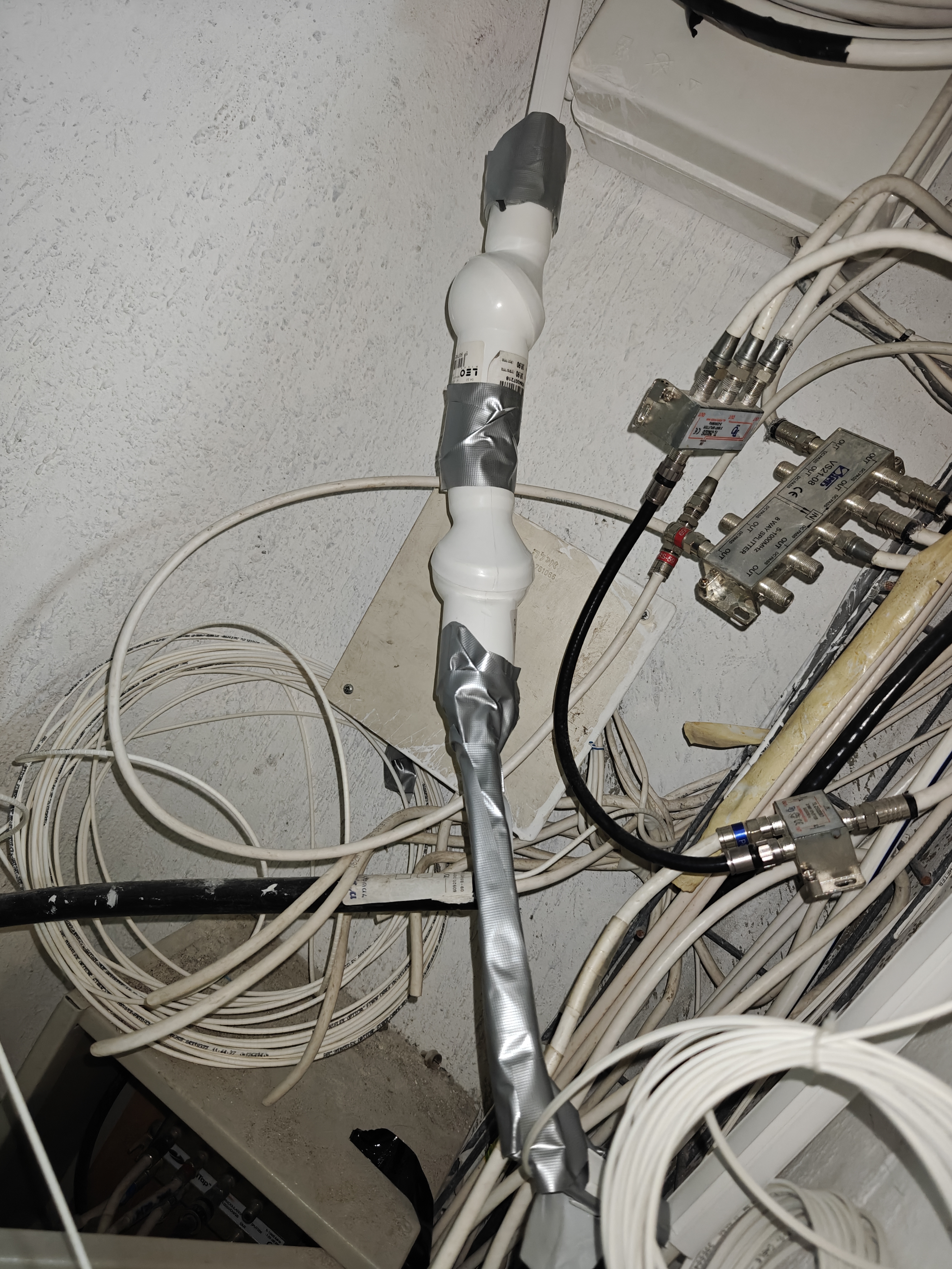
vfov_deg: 73.9
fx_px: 843
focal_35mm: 23
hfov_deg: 58.9
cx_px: 476
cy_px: 634
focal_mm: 6.06
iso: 500
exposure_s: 1/61
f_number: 1.6
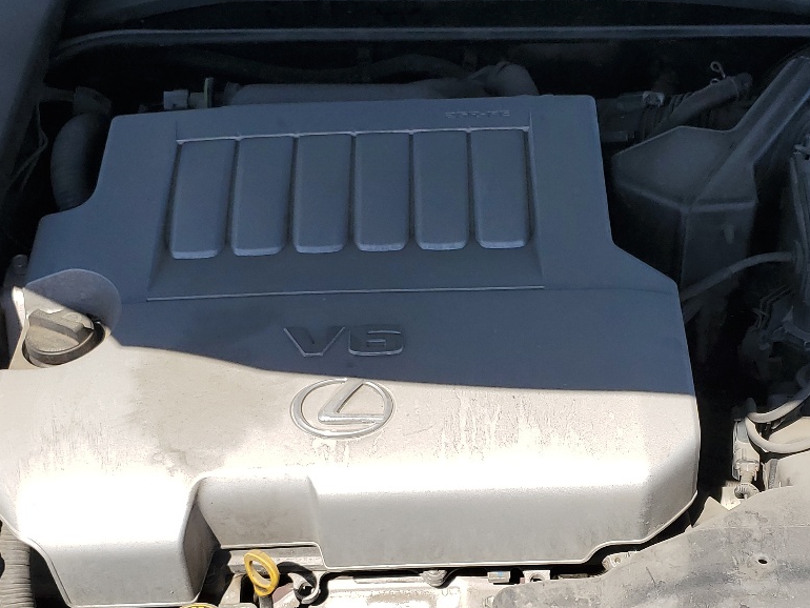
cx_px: 536
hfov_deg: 35.2
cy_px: 426
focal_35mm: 54
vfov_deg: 26.8
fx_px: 1264
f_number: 1.5
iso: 50
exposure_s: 1/2500
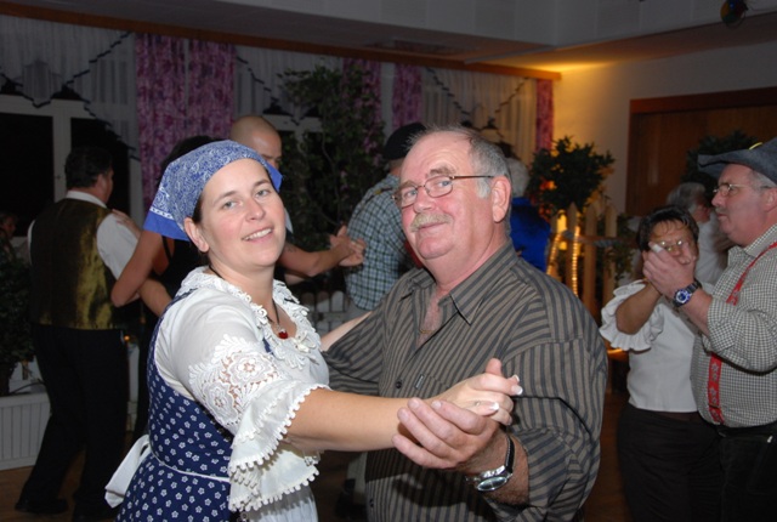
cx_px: 388
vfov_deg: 31.0
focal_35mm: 44
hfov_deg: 44.9
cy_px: 261
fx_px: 941
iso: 400
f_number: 5.6
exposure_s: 1/60
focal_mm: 29
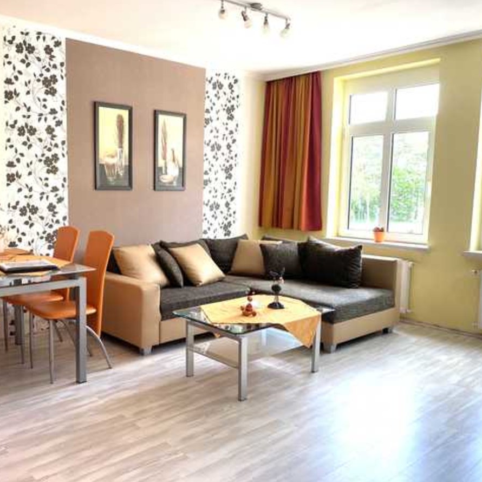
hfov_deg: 51.8
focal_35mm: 31
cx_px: 171
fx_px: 488
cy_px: 240
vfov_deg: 52.5
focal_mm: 4.25
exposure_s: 1/114
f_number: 1.8
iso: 125
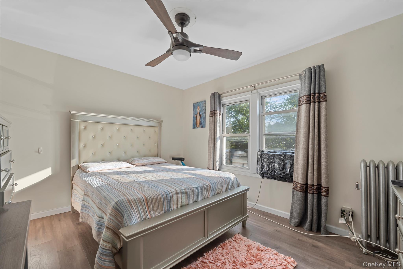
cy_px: 134
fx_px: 157
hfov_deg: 104.3
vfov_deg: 81.2
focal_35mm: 14
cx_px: 202
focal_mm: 14
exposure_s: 1/15
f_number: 8
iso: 200
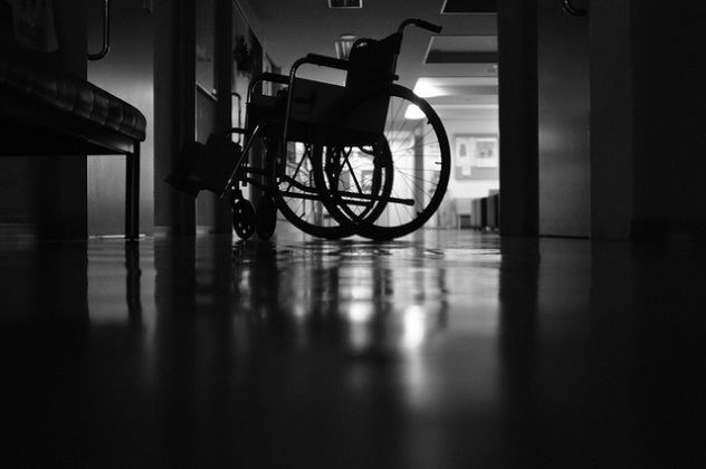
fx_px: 882
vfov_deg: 29.8
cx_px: 353
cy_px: 234
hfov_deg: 43.6
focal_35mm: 45
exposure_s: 1/13
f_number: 3.5
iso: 1600
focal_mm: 30
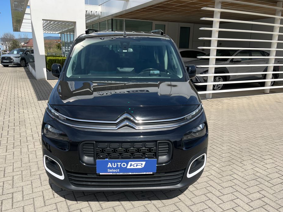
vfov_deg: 48.2
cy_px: 117
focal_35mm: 29
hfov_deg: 61.6
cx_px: 131
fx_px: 237
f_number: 1.6
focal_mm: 5.1
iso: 50
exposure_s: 1/3135
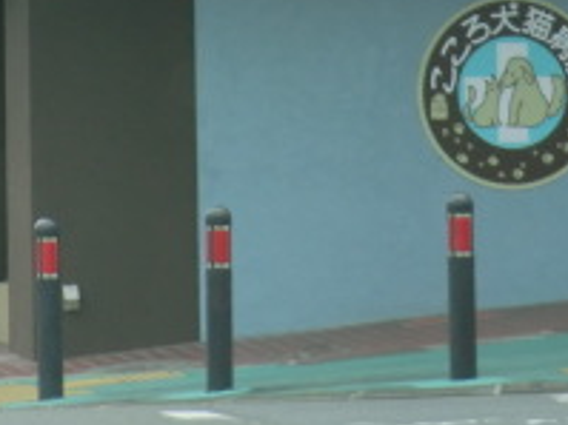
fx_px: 4690
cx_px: 260
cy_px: -111
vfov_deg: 5.2
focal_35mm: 286
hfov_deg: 6.9
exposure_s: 1/200
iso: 80
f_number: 4.8
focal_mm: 16
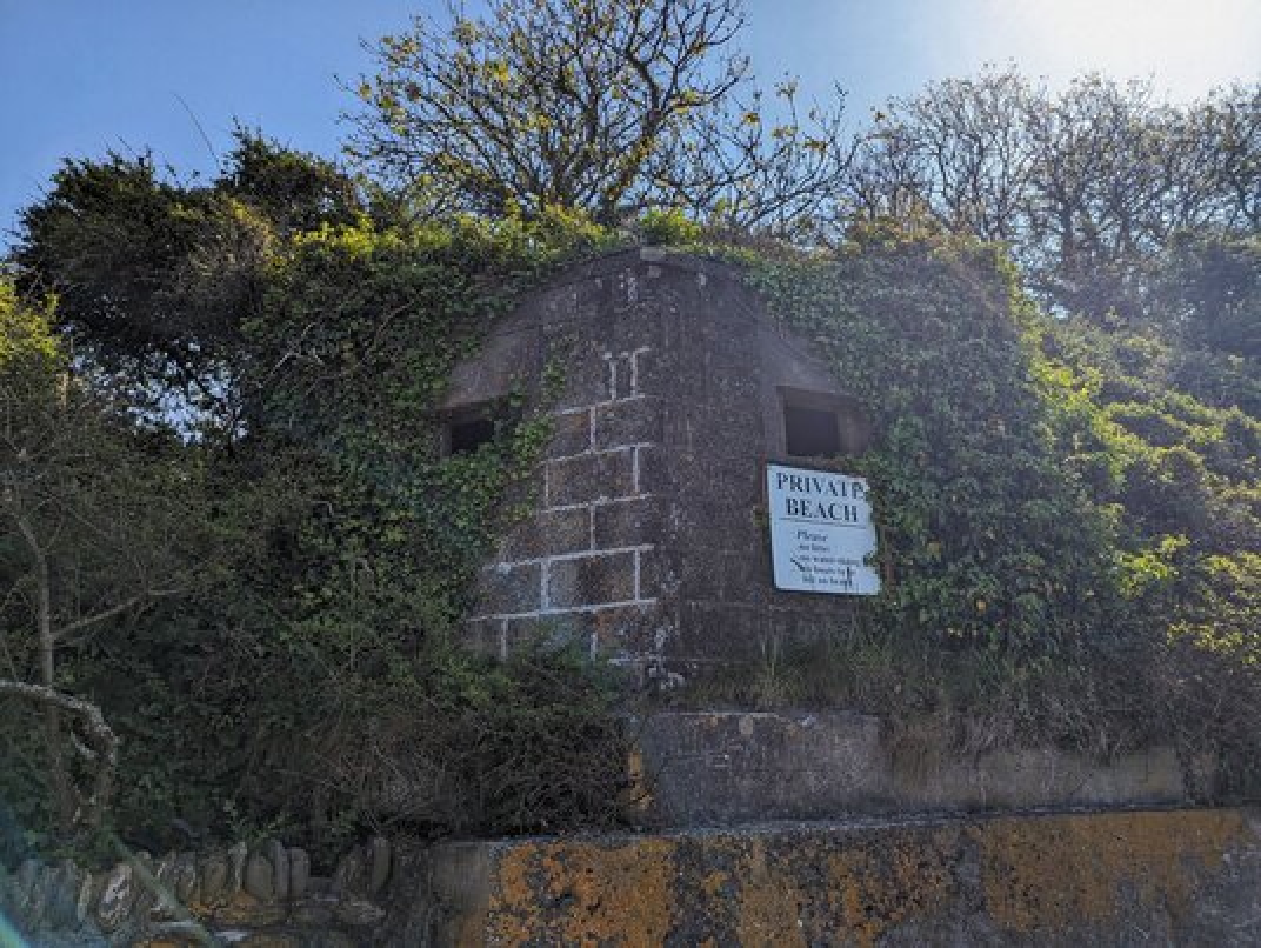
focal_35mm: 24
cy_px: 474
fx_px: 875
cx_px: 630
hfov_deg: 71.5
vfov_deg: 56.9
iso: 32
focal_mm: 6.81
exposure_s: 1/2096
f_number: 1.85
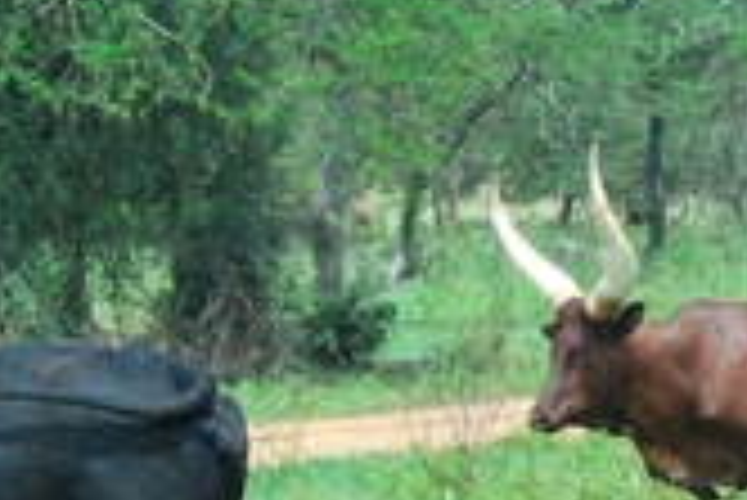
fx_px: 9657
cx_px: -130
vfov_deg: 3.0
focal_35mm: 465
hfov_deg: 4.4
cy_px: 372
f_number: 9
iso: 1600
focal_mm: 86
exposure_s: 1/1250
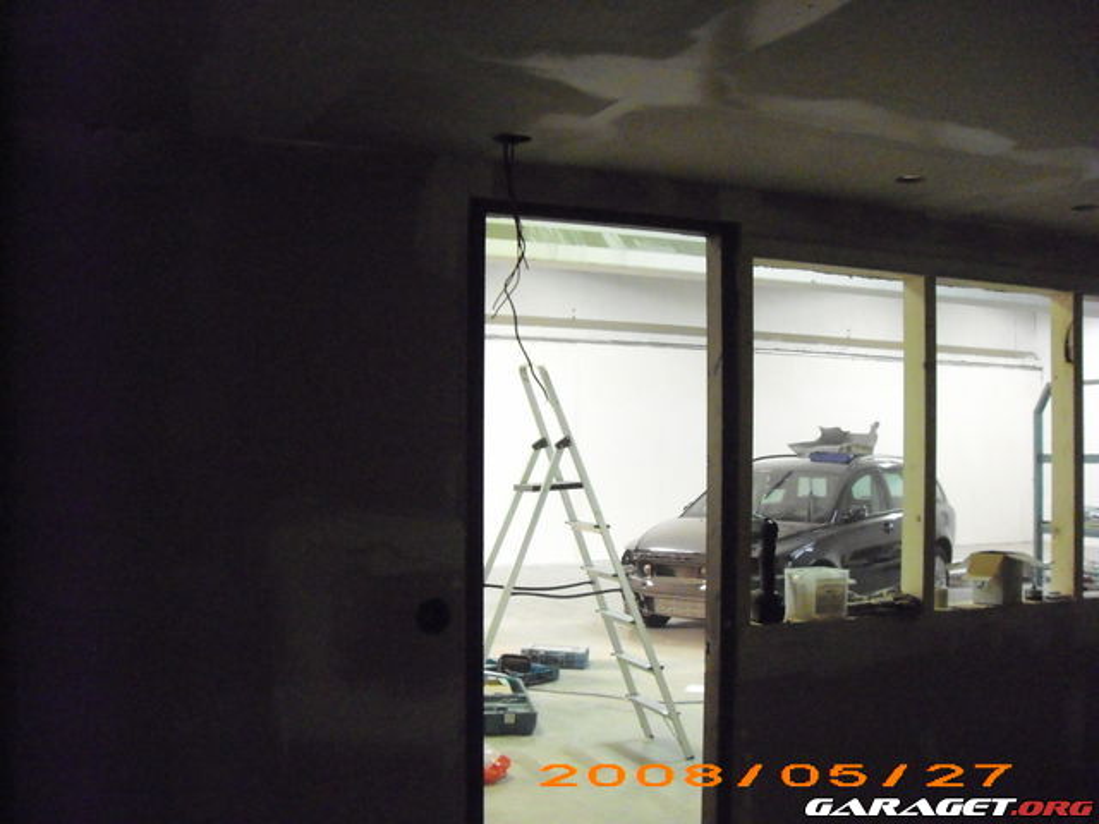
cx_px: 550
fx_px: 1175
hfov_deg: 50.1
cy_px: 412
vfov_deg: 38.7
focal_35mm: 37
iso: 1250
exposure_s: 1/20
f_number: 2.7
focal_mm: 6.2
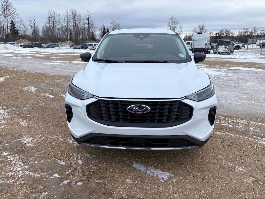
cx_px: 132
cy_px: 100
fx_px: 199
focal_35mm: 26
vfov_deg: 53.1
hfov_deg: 67.3
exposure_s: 1/1032
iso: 50
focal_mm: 5.96
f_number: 1.6
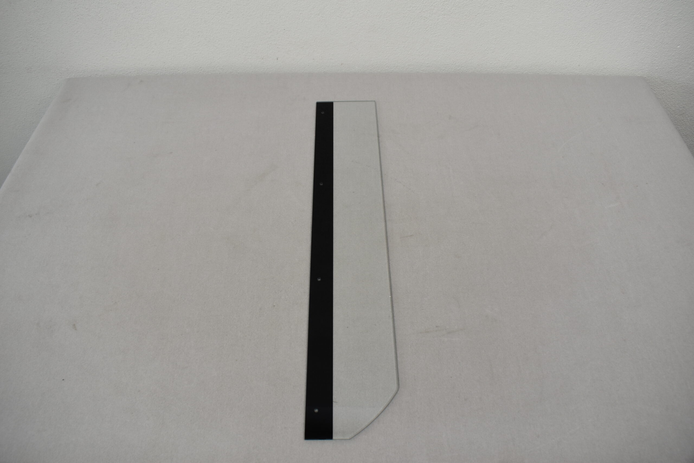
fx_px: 520
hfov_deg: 67.4
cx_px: 347
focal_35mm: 27
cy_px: 232
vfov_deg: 47.9
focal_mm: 18
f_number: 5.6
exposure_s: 1/125
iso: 400
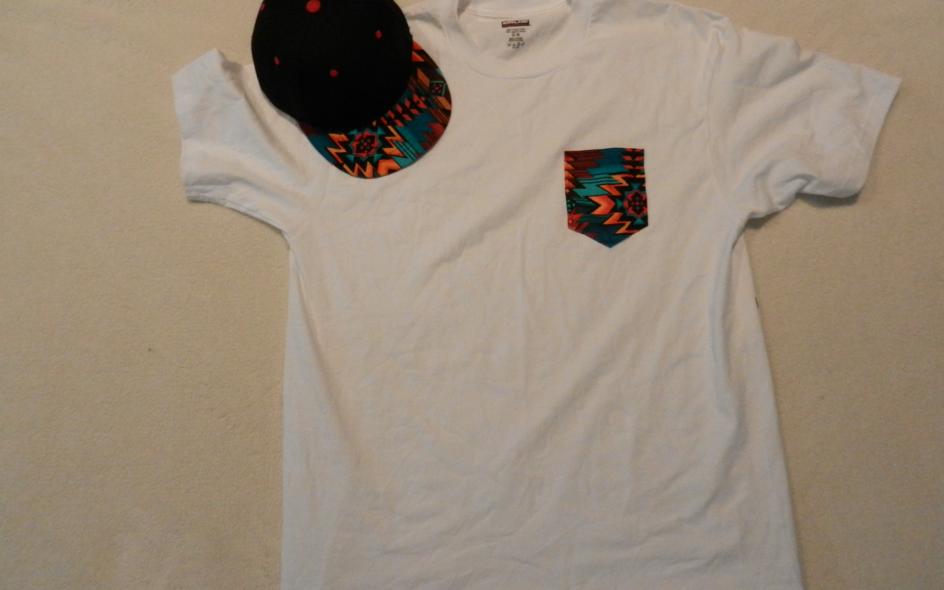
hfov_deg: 68.4
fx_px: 695
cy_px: 324
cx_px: 467
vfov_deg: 46.0
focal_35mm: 27
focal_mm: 4.5
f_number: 3.5
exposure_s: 1/20
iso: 800
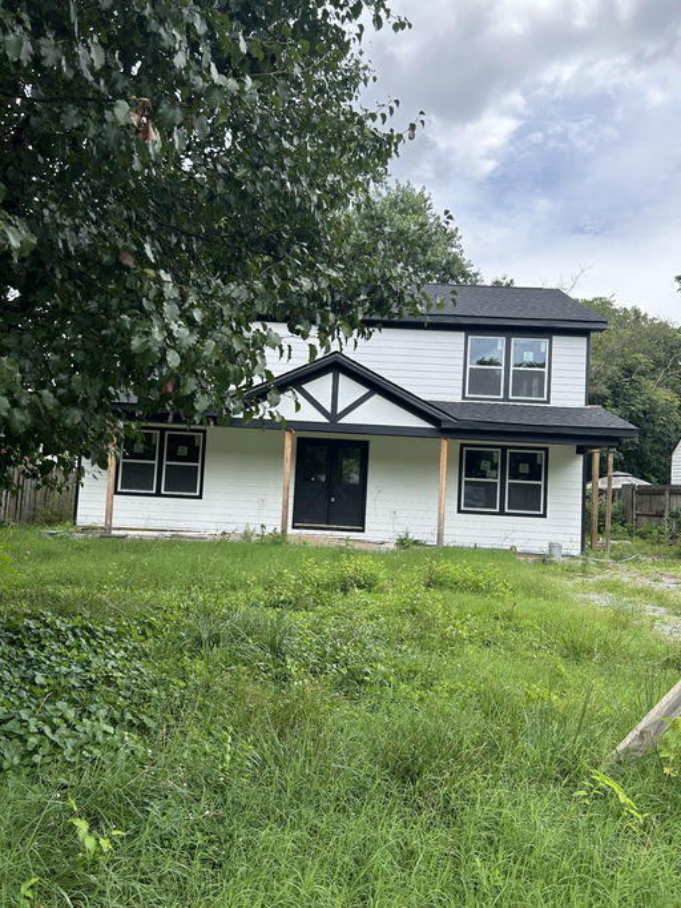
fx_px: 682
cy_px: 454
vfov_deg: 67.3
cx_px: 340
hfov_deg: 53.1
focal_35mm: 26
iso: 50
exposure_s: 1/1344
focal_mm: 5.7
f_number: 1.5
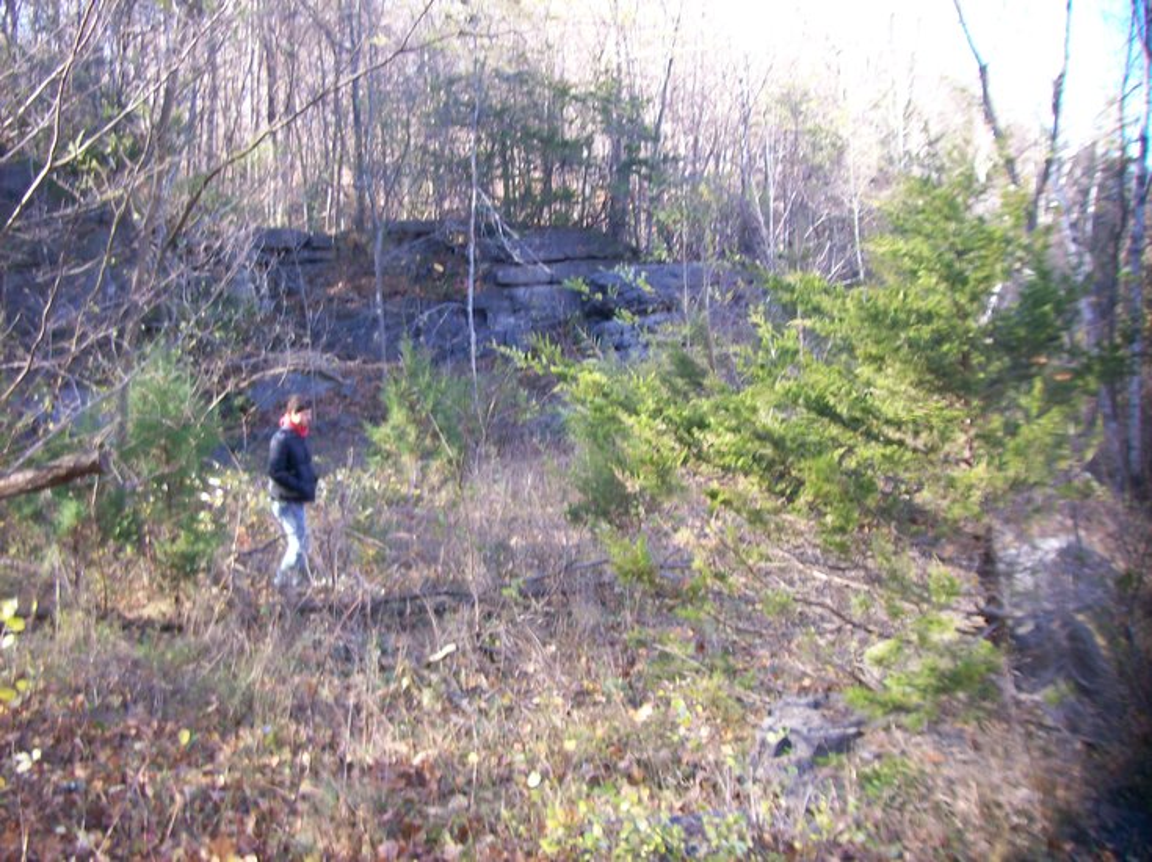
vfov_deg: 39.6
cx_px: 576
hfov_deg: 51.4
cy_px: 431
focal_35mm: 36
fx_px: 1197
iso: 80
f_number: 2.7
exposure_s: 1/67.5
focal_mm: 6
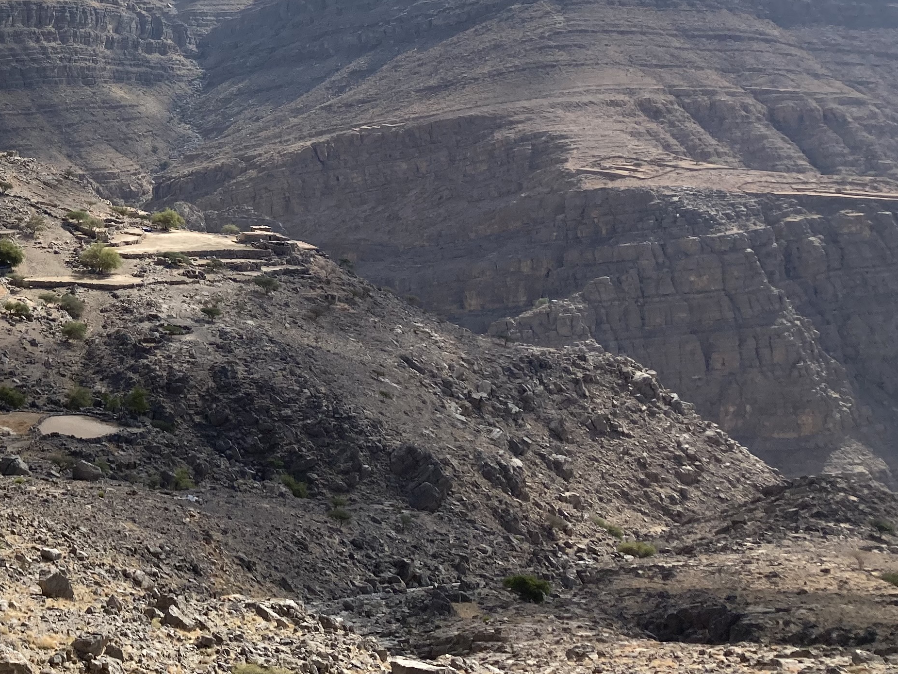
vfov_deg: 23.4
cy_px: 80
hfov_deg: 29.3
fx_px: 1582
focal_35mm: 61
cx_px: -33
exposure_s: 1/3003
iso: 20
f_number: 1.8
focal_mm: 3.99
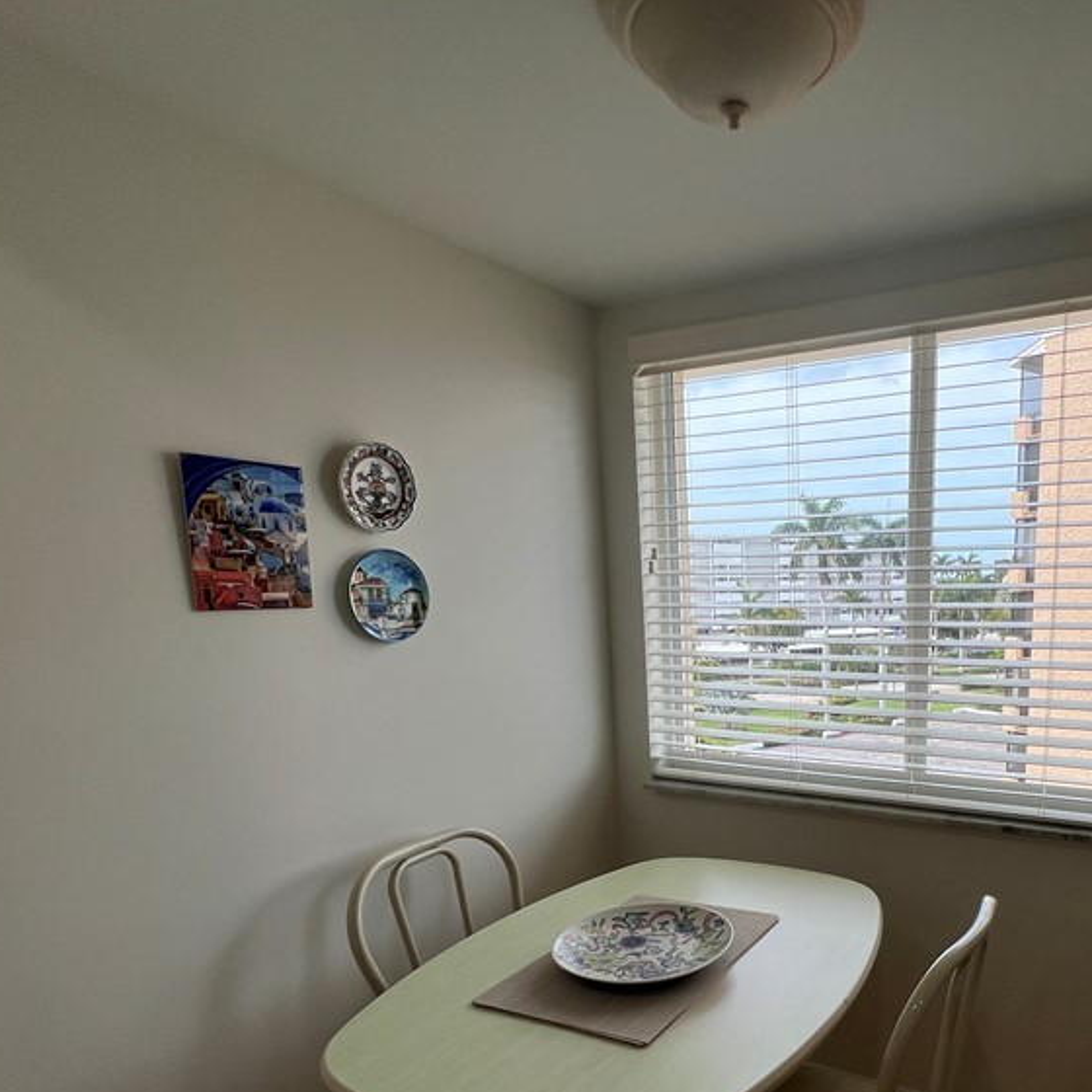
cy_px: 731
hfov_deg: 68.6
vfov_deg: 70.0
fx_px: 749
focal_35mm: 21
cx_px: 784
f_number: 1.8
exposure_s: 1/289
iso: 32
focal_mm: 1.57
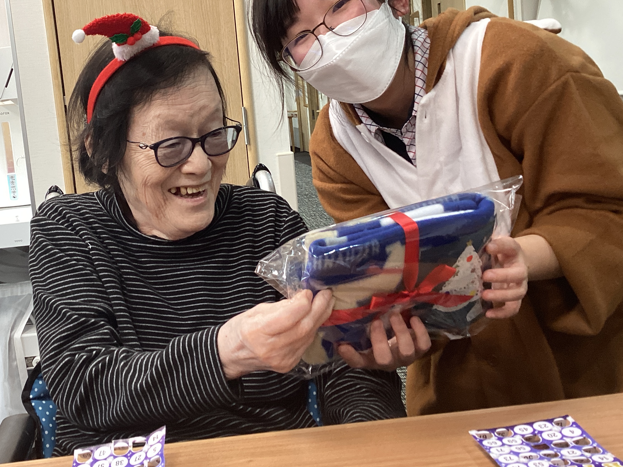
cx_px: 198
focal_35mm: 45
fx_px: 810
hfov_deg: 41.4
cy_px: 202
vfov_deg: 32.1
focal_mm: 3.3
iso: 125
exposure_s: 1/50
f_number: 2.4
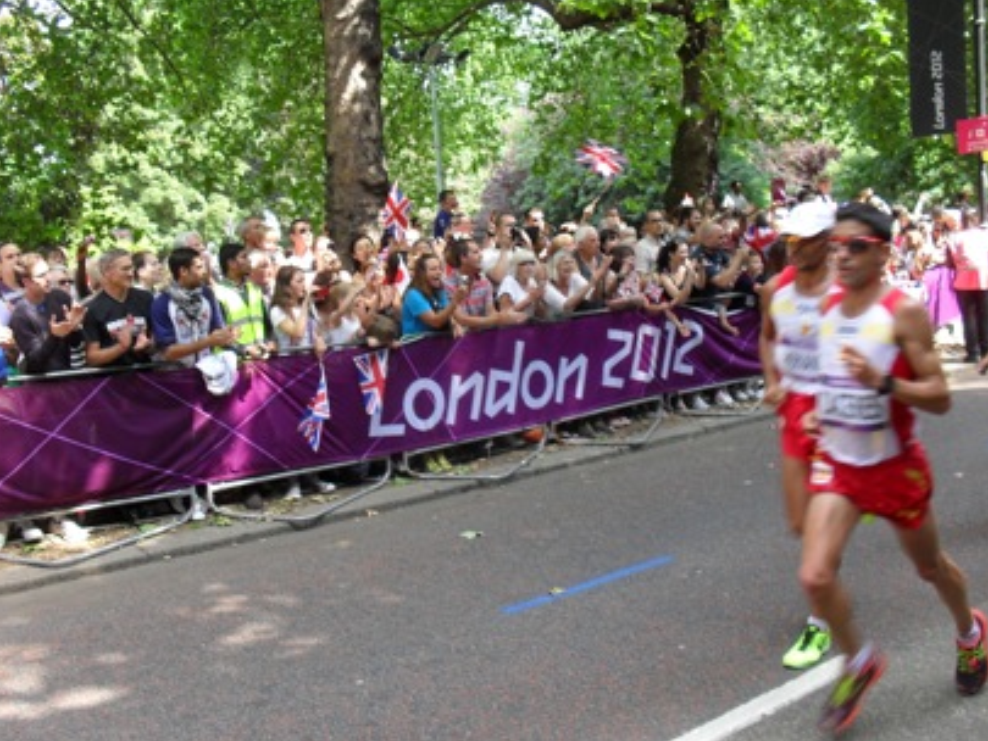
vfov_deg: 37.7
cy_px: 346
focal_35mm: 38
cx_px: 481
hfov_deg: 49.0
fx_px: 1085
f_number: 3.2
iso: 100
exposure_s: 1/90
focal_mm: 6.3
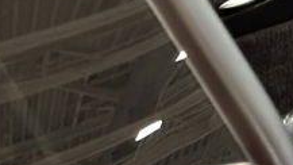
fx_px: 1919
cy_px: 137
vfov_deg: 4.9
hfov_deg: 8.3
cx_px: 589
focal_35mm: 247
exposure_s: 1/18
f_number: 1.78
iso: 640
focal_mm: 6.86
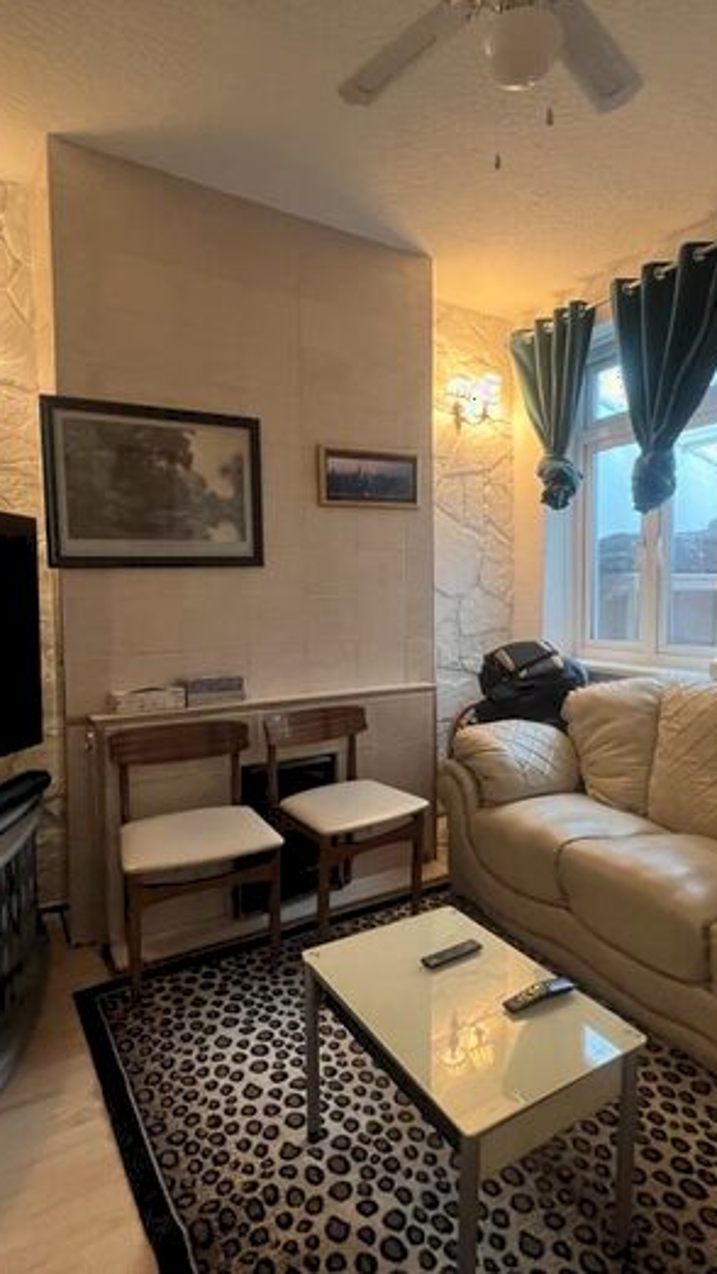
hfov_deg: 58.3
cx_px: 393
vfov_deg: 89.5
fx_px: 642
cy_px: 636
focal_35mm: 19
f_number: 1.8
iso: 500
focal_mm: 1.57
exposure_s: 1/50
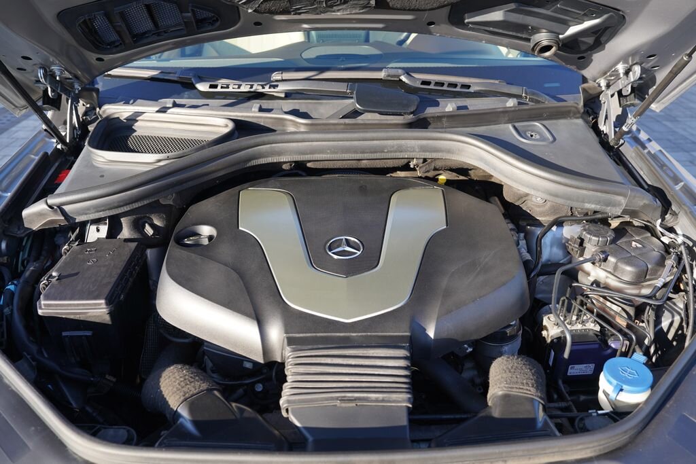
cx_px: 348
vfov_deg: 46.4
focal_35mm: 28
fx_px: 541
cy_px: 232
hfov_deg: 65.5
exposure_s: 1/100
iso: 100
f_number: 5
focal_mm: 28
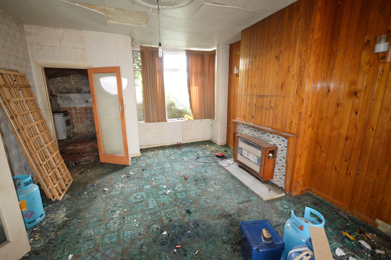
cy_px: 130
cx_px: 196
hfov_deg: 100.4
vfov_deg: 77.2
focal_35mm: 15
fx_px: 163
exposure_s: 1/60
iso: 1250
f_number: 3.5
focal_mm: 10
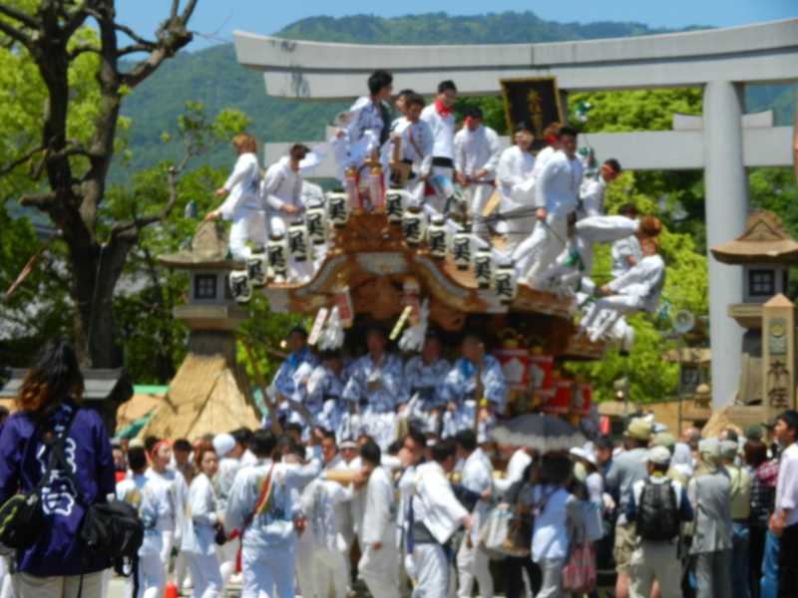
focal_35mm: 106
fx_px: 2444
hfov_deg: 18.5
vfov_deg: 14.0
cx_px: 399
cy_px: 299
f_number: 5
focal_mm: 19.1
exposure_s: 1/800
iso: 160
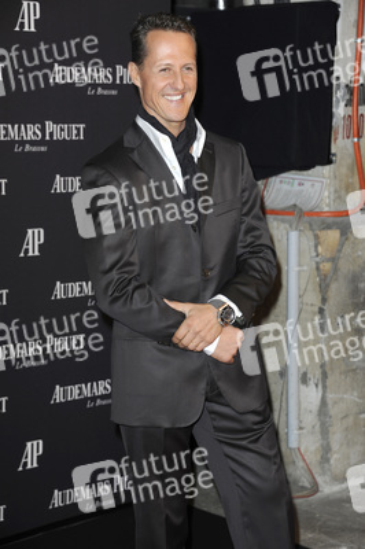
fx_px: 1493
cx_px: 182
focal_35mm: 98
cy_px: 274
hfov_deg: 13.9
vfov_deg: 20.8
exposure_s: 1/160
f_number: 6.3
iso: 400
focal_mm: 98
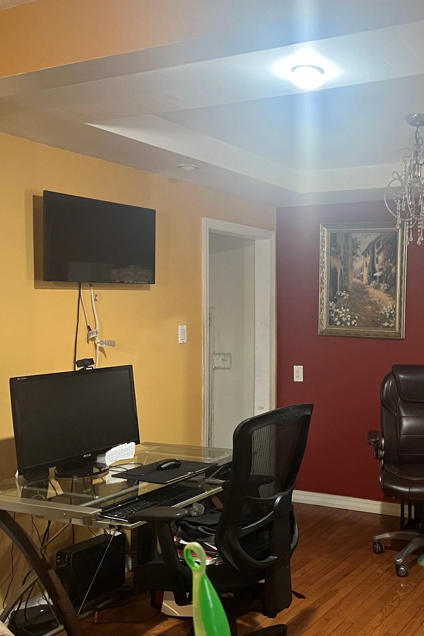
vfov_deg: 51.9
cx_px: 373
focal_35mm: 37
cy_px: 313
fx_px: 654
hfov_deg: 34.2
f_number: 1.5
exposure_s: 1/60
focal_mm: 5.7
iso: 500
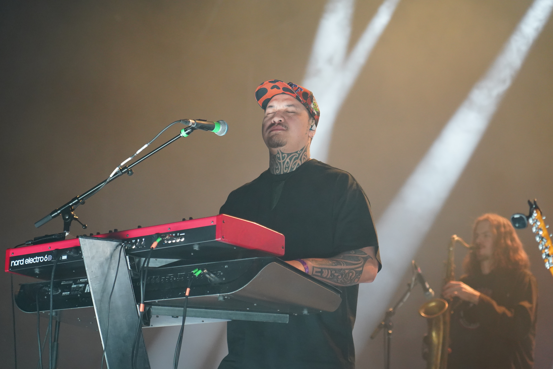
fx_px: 1613
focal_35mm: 105
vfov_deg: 13.0
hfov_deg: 19.5
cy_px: 184
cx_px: 276
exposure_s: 1/160
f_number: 4
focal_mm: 105
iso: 5000
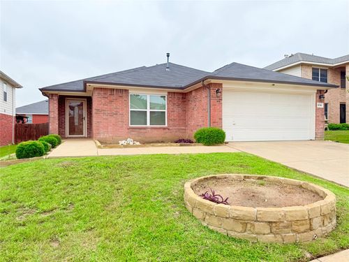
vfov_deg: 56.8
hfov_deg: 71.6
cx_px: 174
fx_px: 242
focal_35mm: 24
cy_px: 131
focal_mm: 6.76
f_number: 1.78
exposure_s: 1/1385
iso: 80
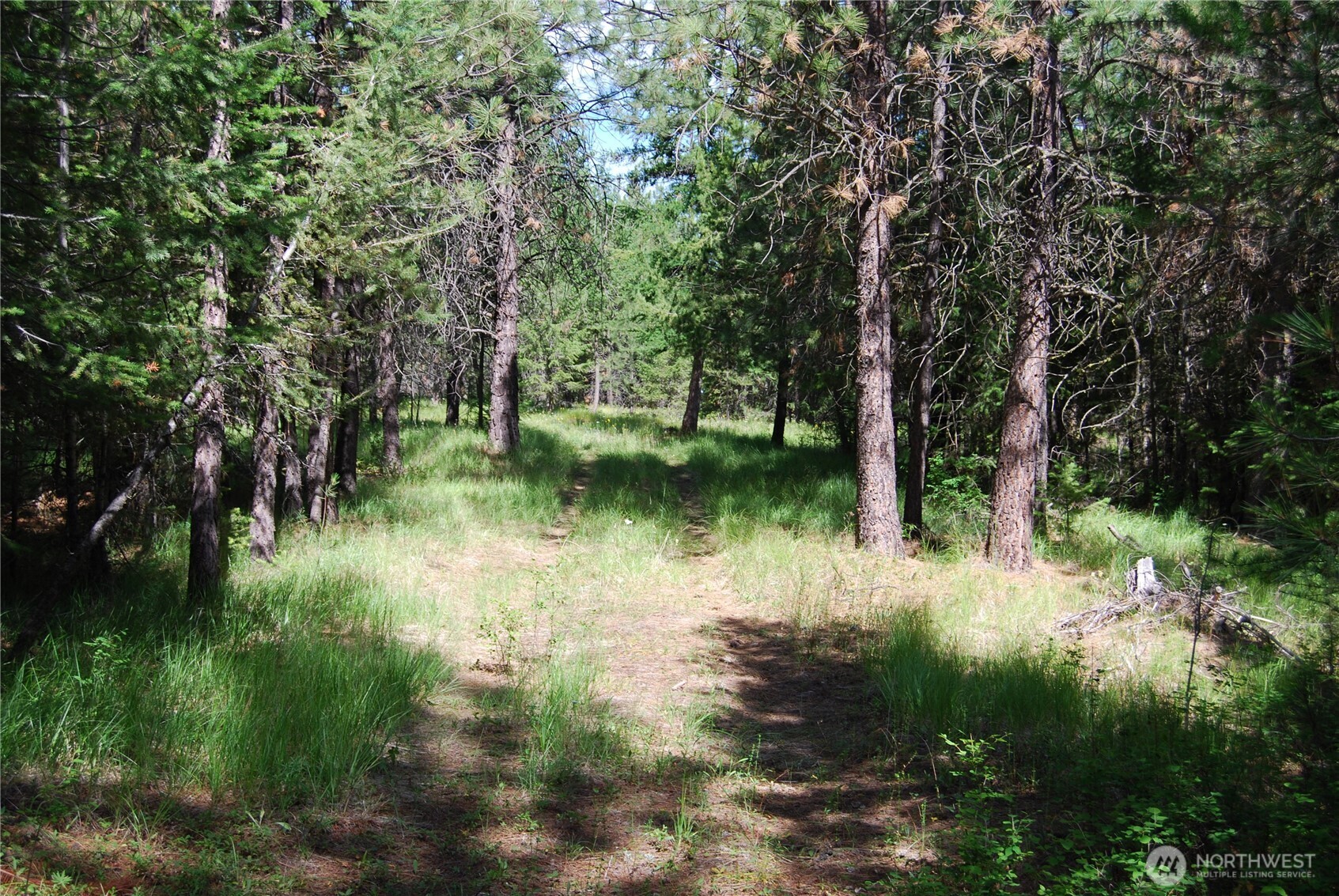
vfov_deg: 34.3
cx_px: 670
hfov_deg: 49.5
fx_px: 1452
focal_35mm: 39
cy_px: 448
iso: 100
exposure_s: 1/125
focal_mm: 26
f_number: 5.6
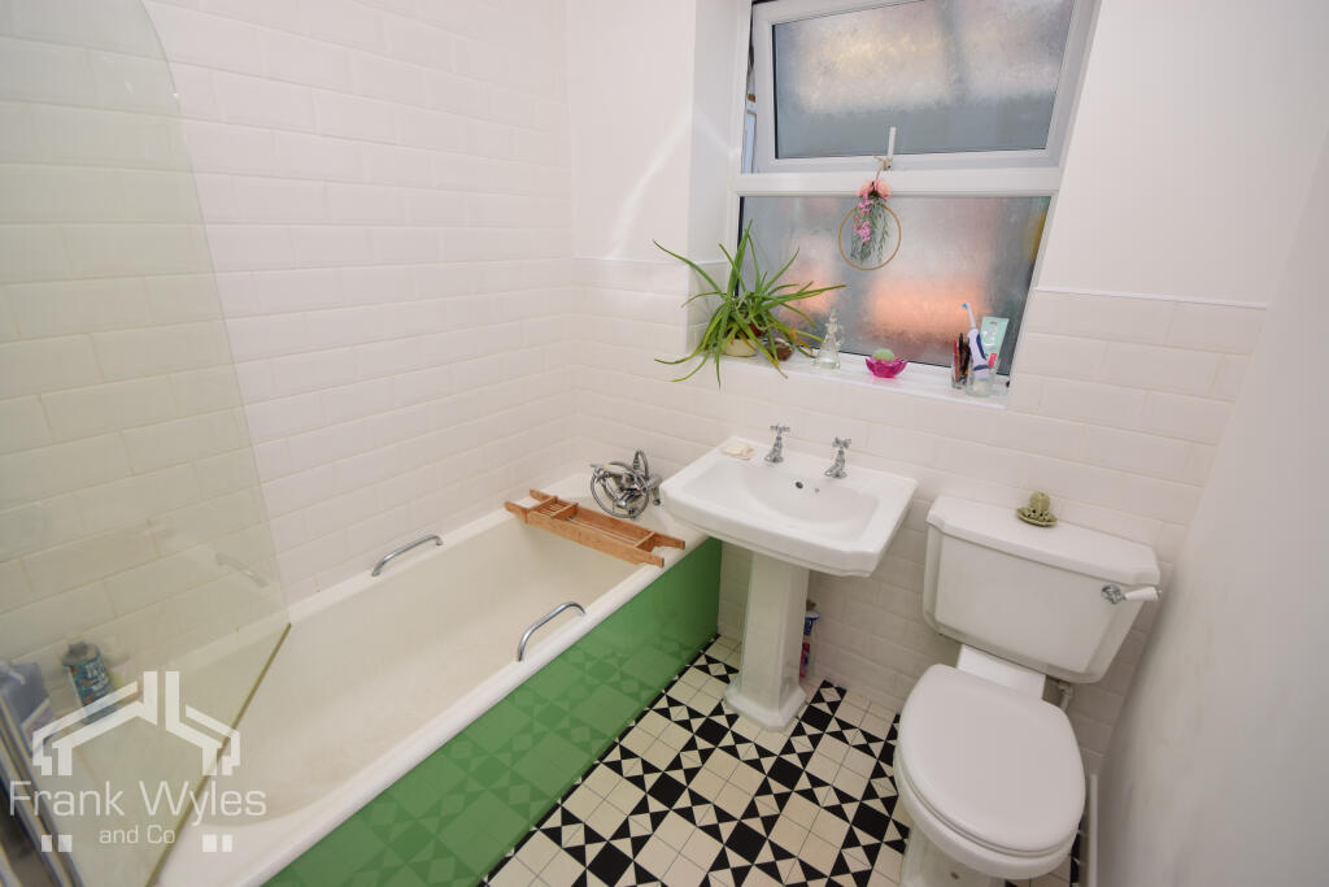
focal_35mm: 15
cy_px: 444
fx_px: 554
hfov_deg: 100.4
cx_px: 664
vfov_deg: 77.3
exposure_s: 1/60
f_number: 10
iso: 250
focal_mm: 10
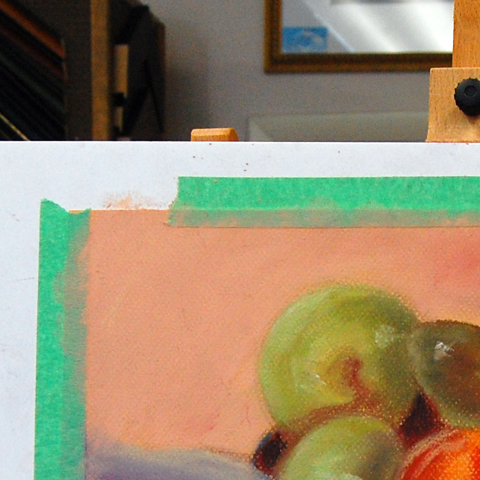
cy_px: 504
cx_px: 482
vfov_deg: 16.5
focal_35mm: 103
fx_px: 1616
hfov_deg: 16.5
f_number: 6.3
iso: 800
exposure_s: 1/160
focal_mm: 22
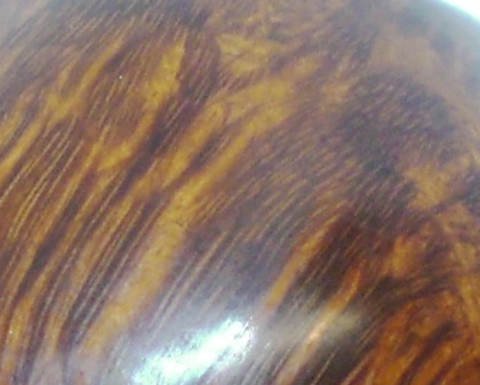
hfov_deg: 11.0
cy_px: 511
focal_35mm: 174
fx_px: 2473
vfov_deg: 8.7
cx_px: 28
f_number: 3.1
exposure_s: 1/60
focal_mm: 6.3
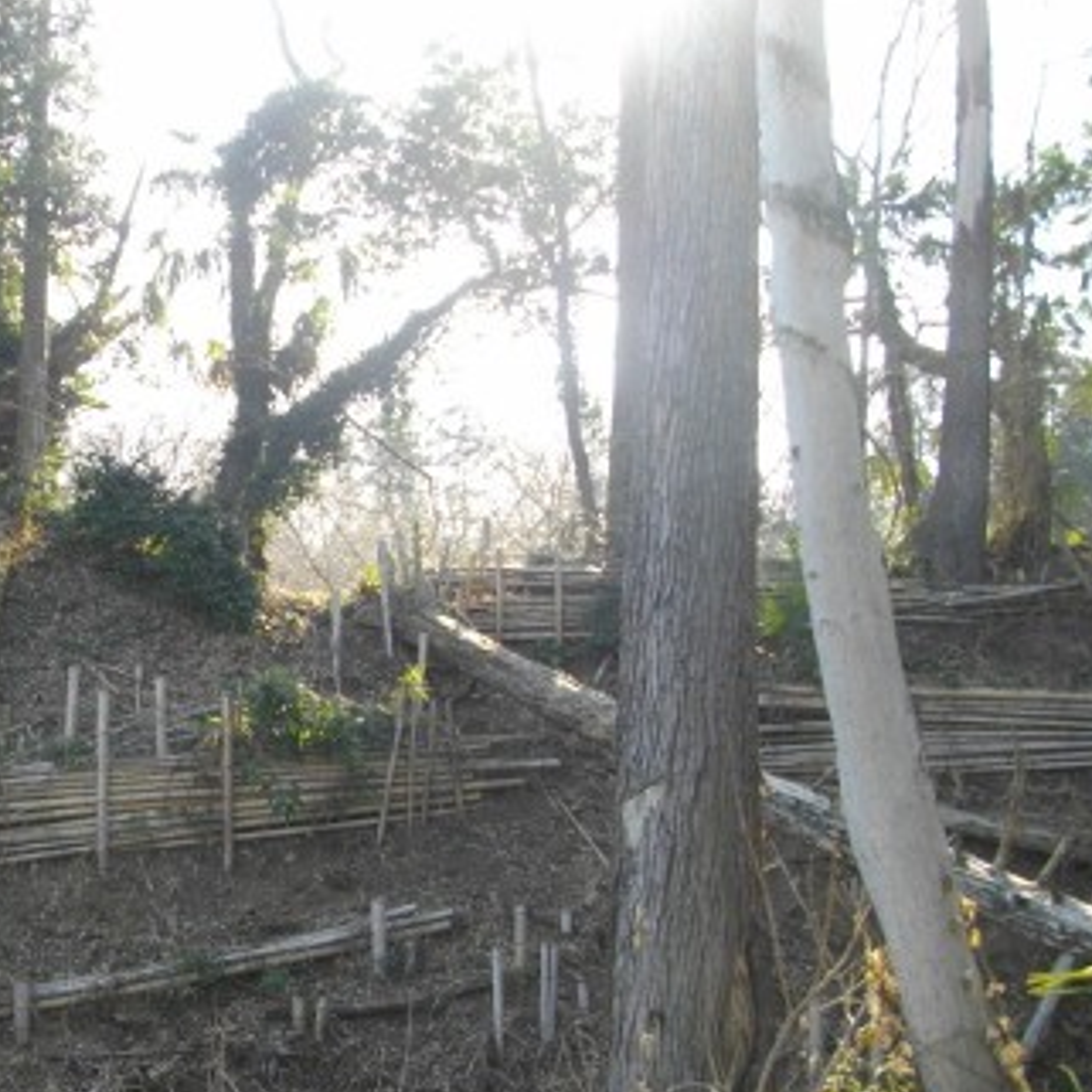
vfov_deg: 38.3
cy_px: 621
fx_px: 1570
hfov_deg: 37.4
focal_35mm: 44
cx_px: 265
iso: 100
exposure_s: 1/200
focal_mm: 5.7
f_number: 2.9
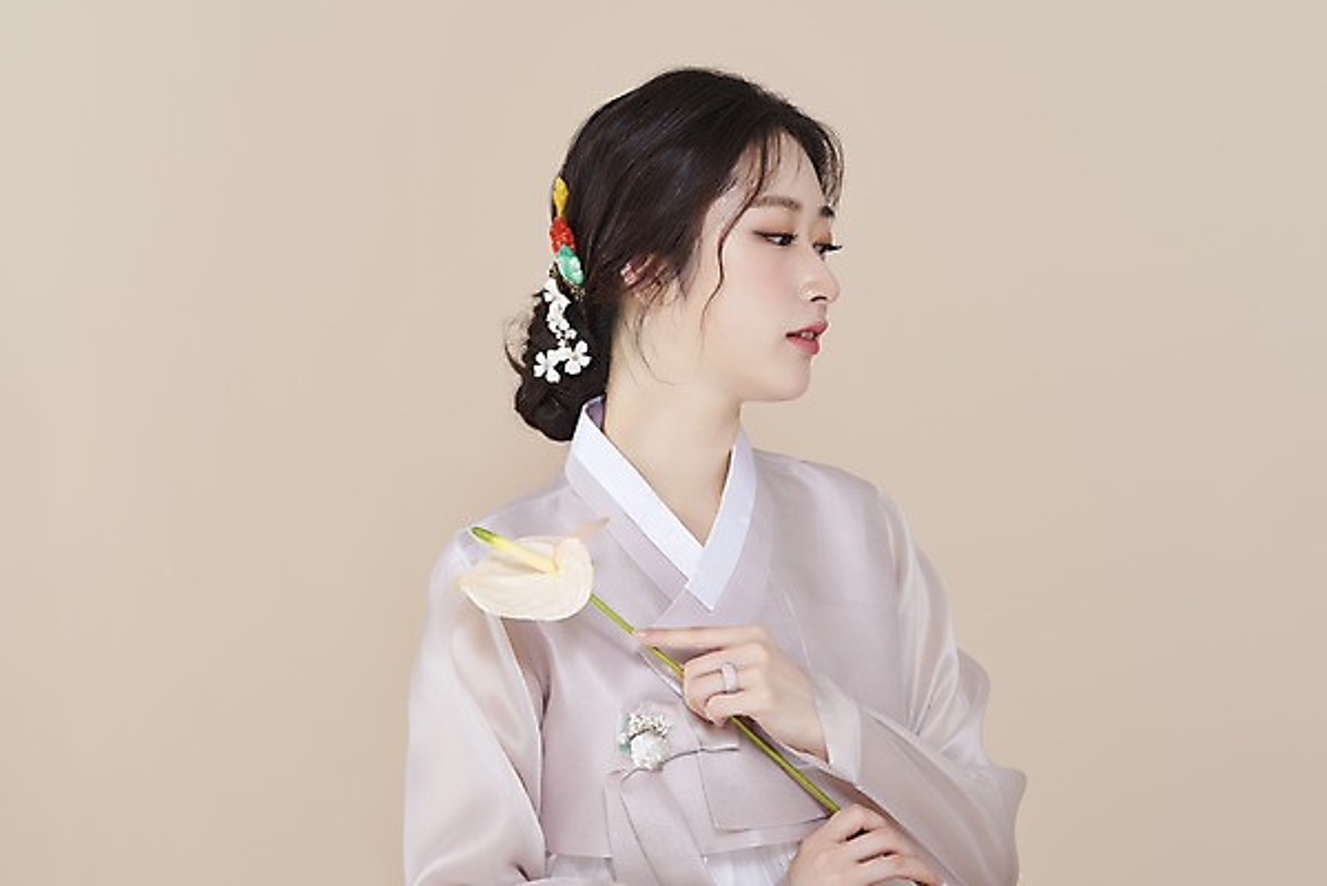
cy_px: 443
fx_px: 3872
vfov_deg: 13.1
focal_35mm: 105
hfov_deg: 19.4
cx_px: 664
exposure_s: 1/125
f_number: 11
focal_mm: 105
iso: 64
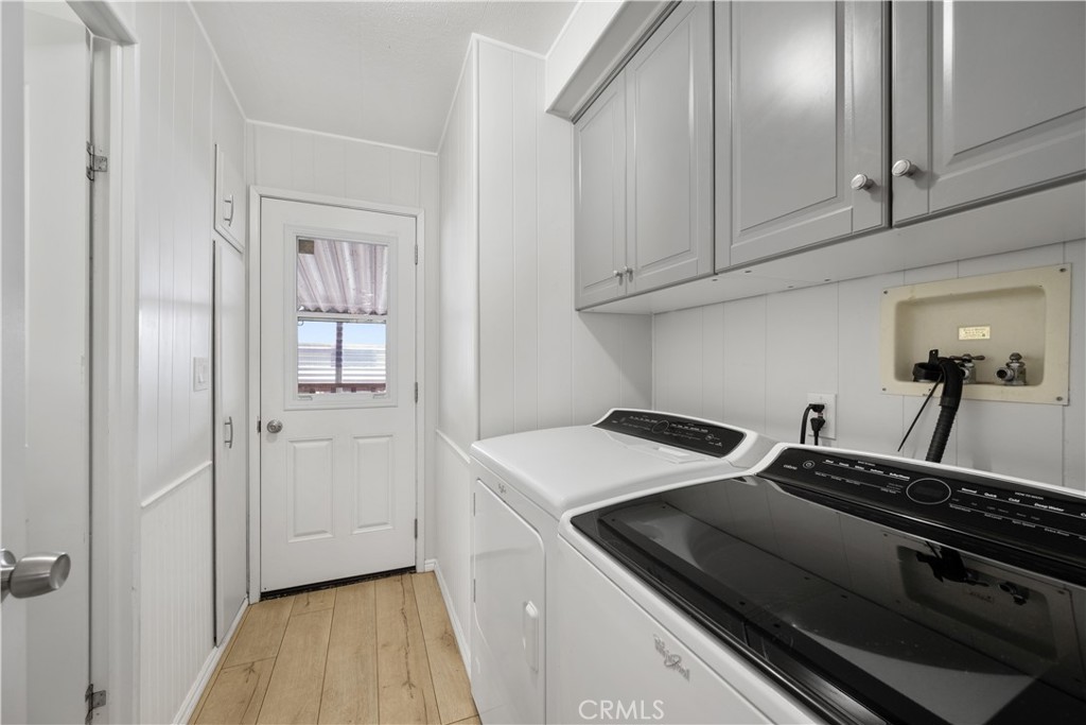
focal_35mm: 14
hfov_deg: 104.2
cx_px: 543
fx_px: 422
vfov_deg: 81.2
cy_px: 362
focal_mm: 14
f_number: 8
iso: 100
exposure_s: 1/2
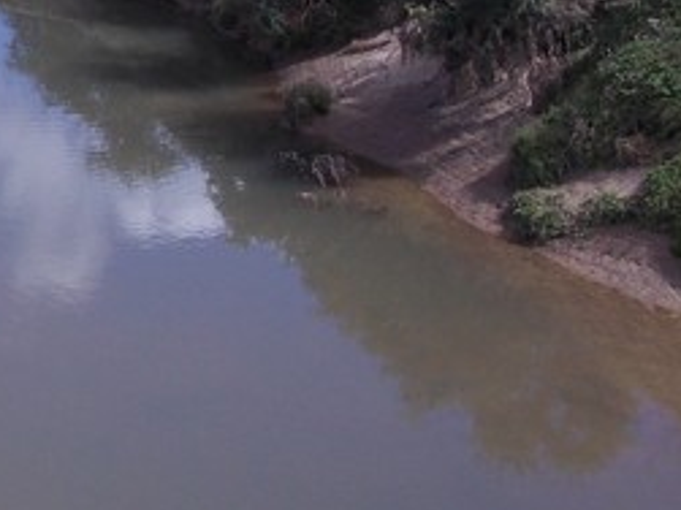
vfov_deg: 12.6
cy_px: 38
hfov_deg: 16.2
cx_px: -168
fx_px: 2281
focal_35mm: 116
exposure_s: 1/250
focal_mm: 5.3
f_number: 6.2
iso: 80
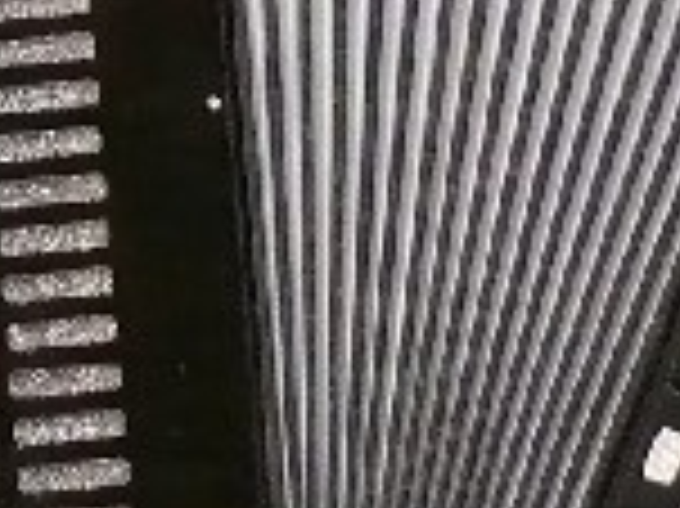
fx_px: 8421
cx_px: 113
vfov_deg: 3.4
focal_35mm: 429
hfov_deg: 4.6
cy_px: -310
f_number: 3.2
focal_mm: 11.9
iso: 400
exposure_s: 1/30
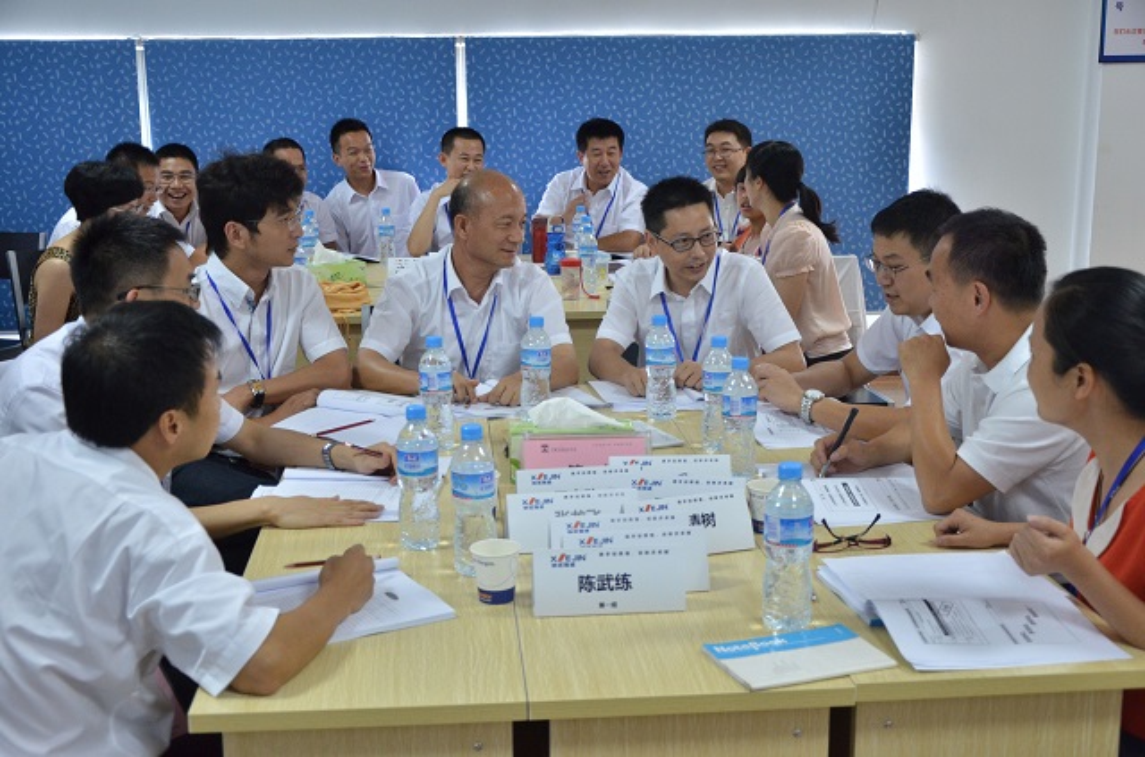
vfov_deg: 29.7
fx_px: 1427
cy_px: 378
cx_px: 572
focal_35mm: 45
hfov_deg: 43.7
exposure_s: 1/60
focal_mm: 30
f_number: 4.2
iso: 1000
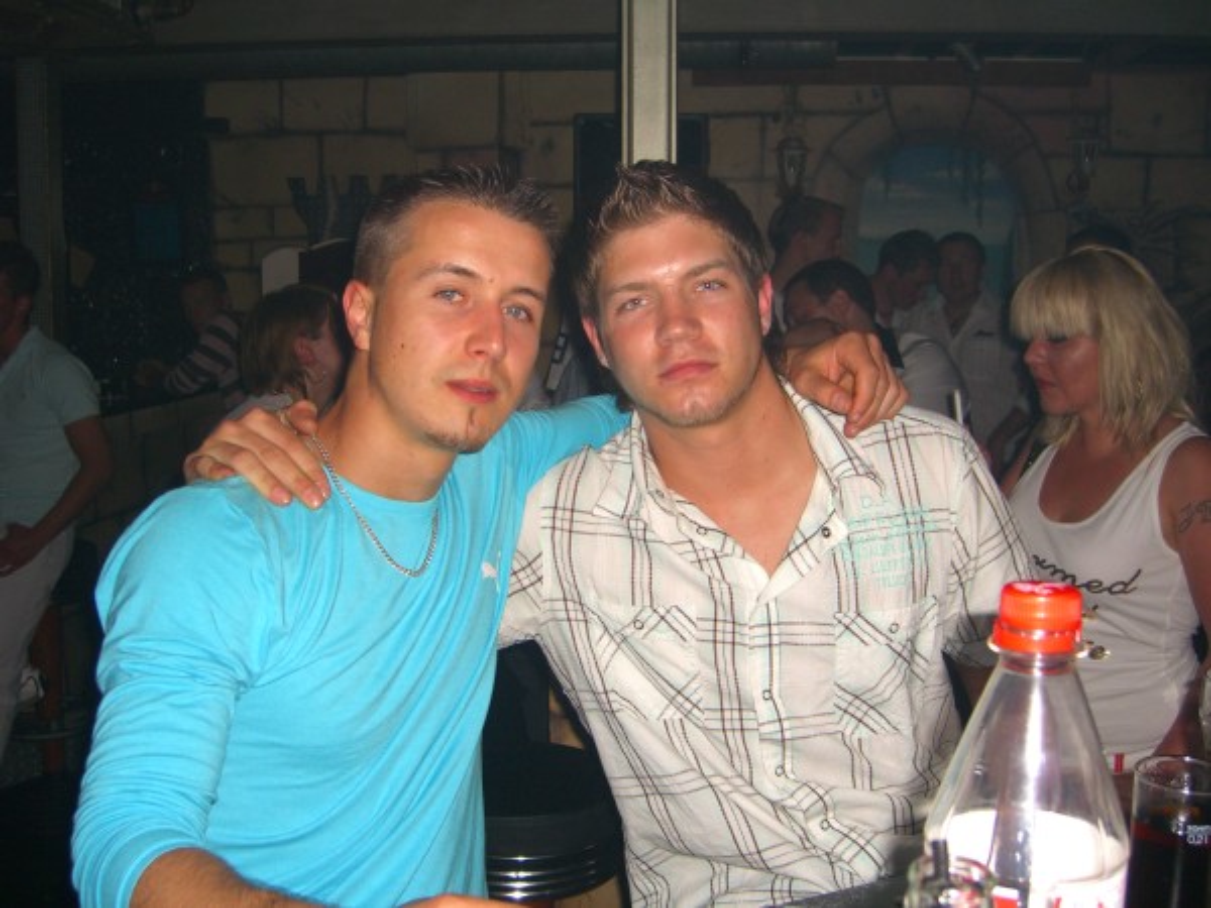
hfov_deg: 49.0
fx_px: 1329
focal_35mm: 38
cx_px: 606
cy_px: 454
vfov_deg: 37.7
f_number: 2.8
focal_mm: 7.9
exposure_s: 1/60
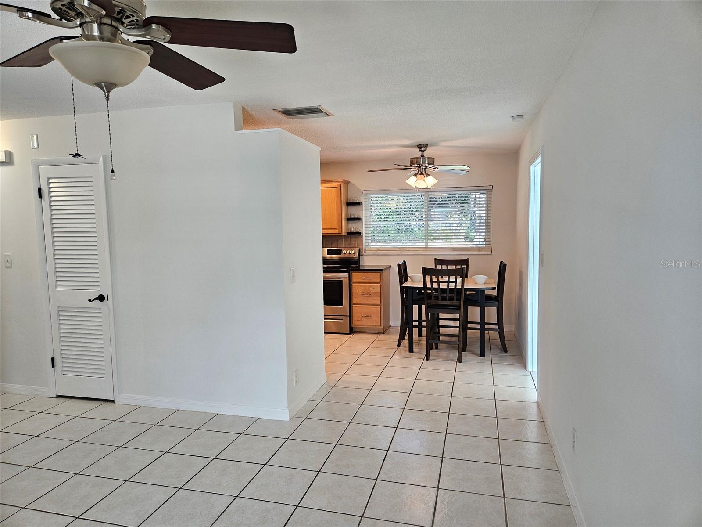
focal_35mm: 23
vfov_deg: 58.9
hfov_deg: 73.9
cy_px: 264
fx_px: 466
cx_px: 351
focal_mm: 5.4
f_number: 1.8
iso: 125
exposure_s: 1/120
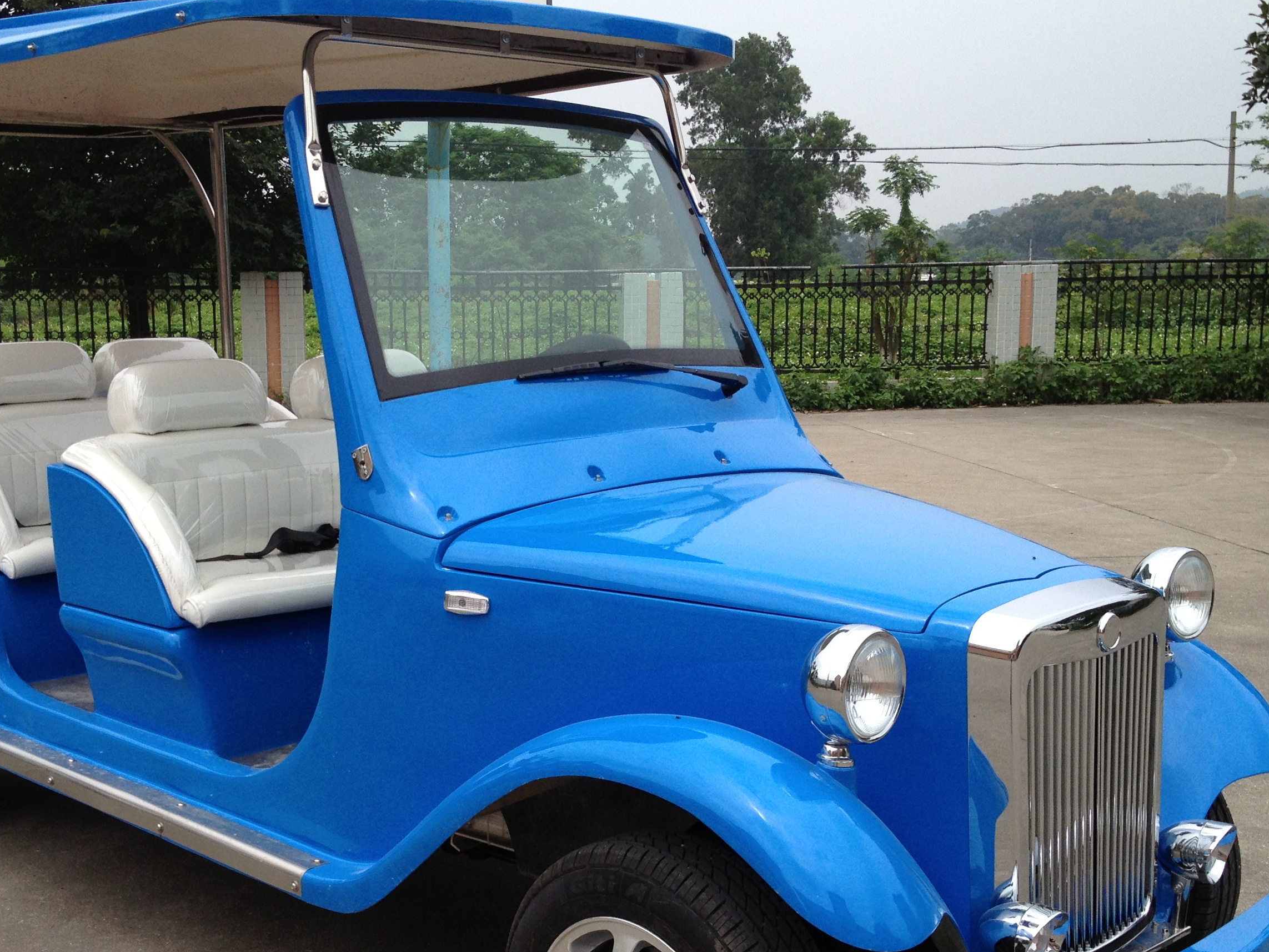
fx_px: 1833
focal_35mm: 50
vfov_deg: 29.0
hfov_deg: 38.1
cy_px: 595
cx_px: 538
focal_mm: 4.28
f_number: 2.4
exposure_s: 1/1623
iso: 50
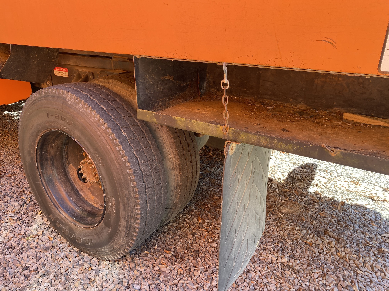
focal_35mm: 26
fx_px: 292
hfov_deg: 67.3
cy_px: 146
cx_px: 194
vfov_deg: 53.1
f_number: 1.8
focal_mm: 4.25
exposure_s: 1/121
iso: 40
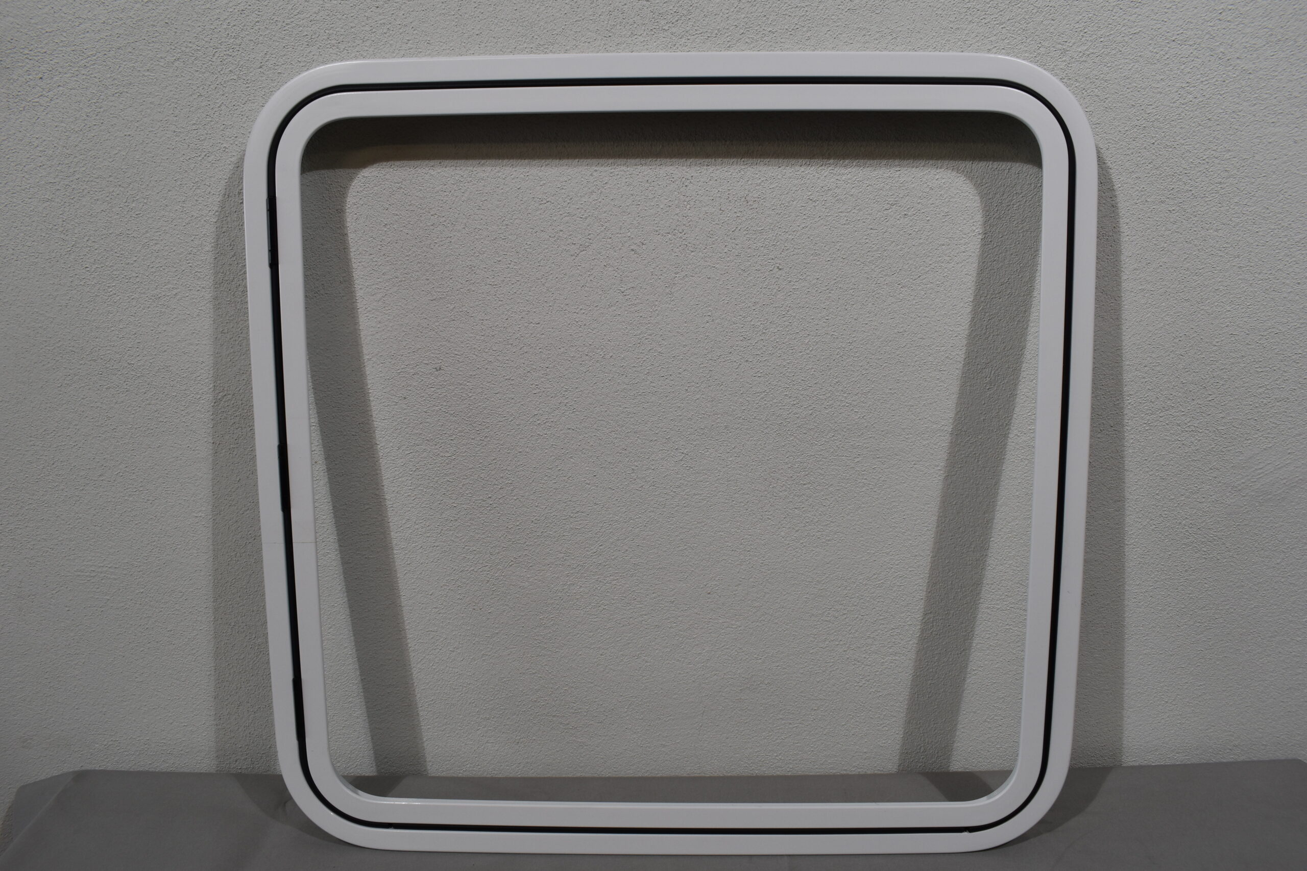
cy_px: 436
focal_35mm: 27
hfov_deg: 67.4
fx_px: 980
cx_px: 654
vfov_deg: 47.9
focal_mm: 18
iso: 250
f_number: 8
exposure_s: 1/60
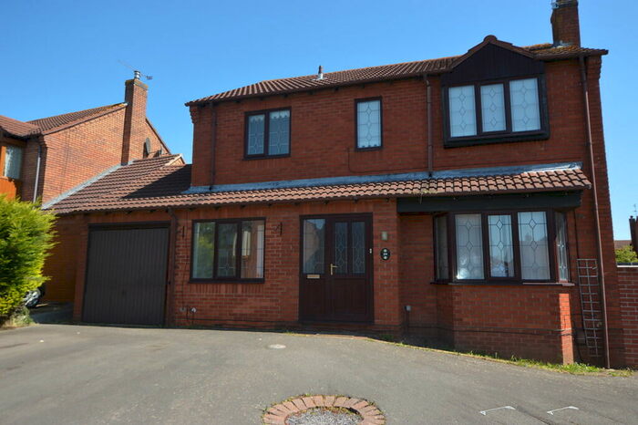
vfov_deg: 53.1
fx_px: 425
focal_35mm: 24
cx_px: 319
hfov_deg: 73.8
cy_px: 212
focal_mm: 16
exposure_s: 1/200
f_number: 6.3
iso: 100
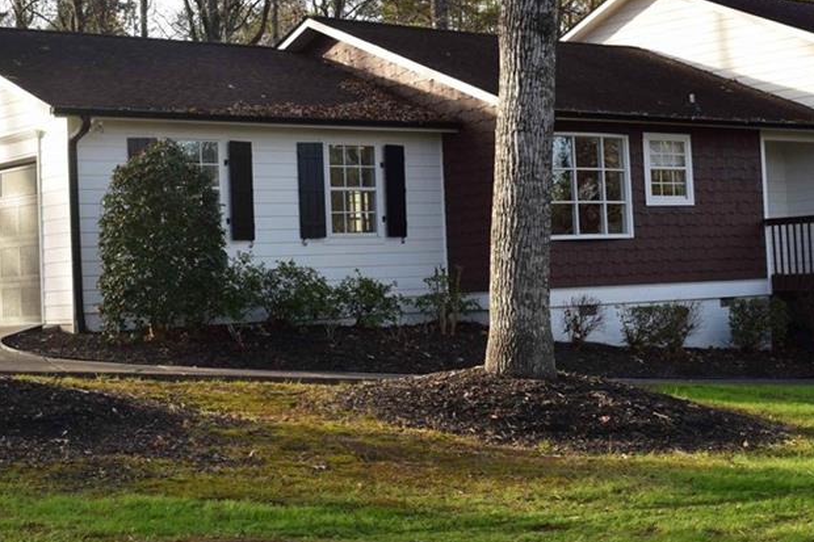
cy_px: 211
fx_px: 1624
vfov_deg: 18.9
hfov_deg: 28.1
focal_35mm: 72
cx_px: 440
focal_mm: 29
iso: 400
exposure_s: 1/125
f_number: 9
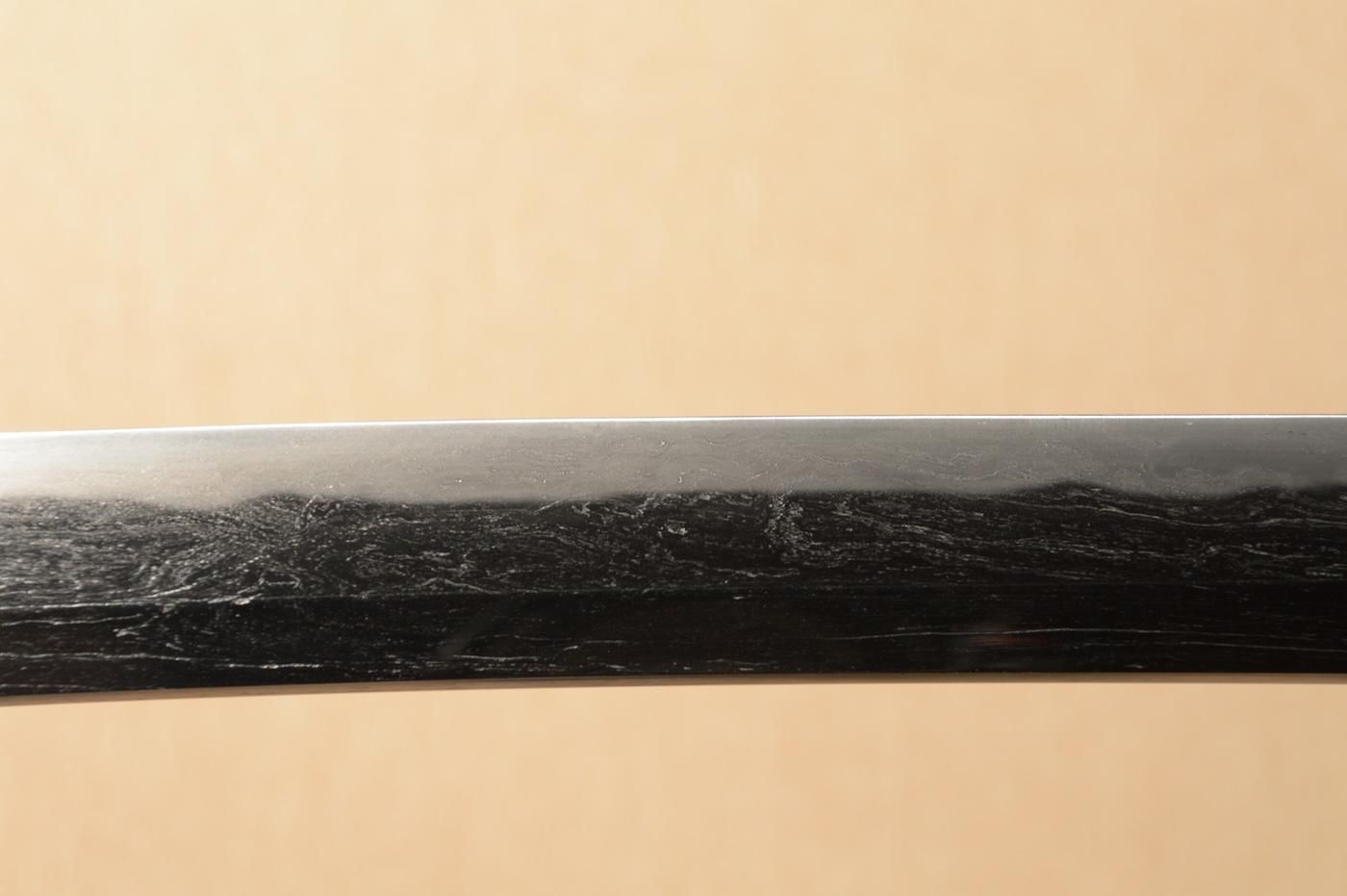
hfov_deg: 15.2
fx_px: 5047
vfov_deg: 10.1
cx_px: 674
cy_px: 448
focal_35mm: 135
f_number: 11
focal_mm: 90
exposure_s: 1/2
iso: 400
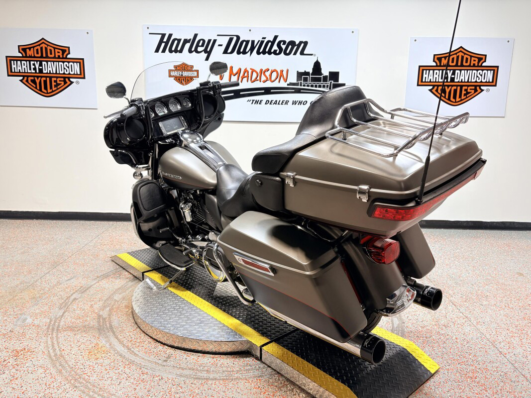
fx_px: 399
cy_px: 199
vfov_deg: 53.1
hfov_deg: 67.3
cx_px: 266
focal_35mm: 26
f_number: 1.6
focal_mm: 5.96
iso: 50
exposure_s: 1/120
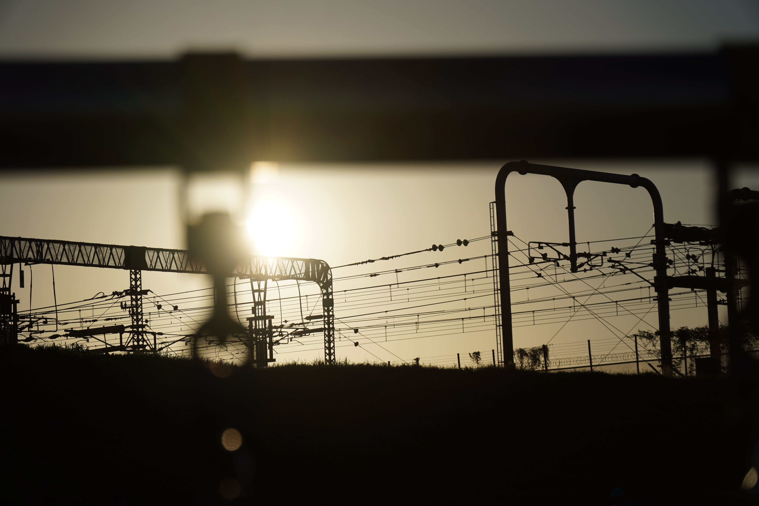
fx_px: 3036
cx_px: 380
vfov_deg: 9.5
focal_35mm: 144
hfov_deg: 14.3
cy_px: 253
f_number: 5.6
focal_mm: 96
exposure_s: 1/4000
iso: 100
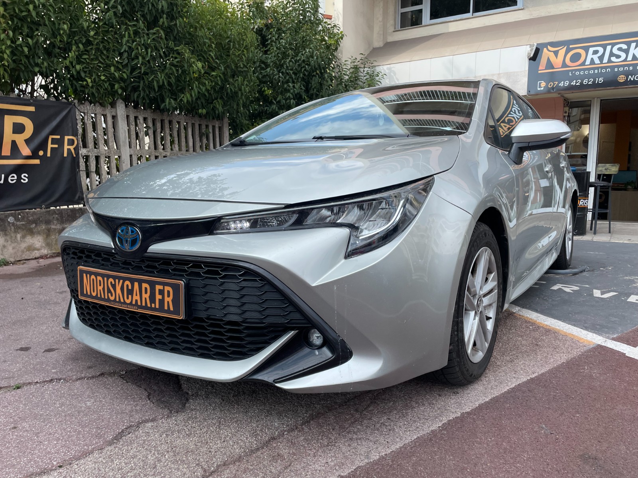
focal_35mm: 26
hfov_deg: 67.3
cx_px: 319
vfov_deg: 53.1
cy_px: 239
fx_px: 479
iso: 32
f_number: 1.6
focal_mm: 4.2
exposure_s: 1/2174
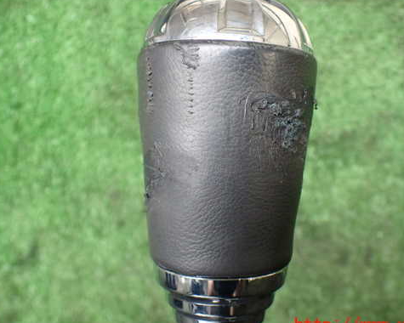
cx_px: 231
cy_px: 145
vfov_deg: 40.1
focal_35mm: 37
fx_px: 442
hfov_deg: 48.9
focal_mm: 5.4
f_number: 2.3
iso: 400
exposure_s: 1/125
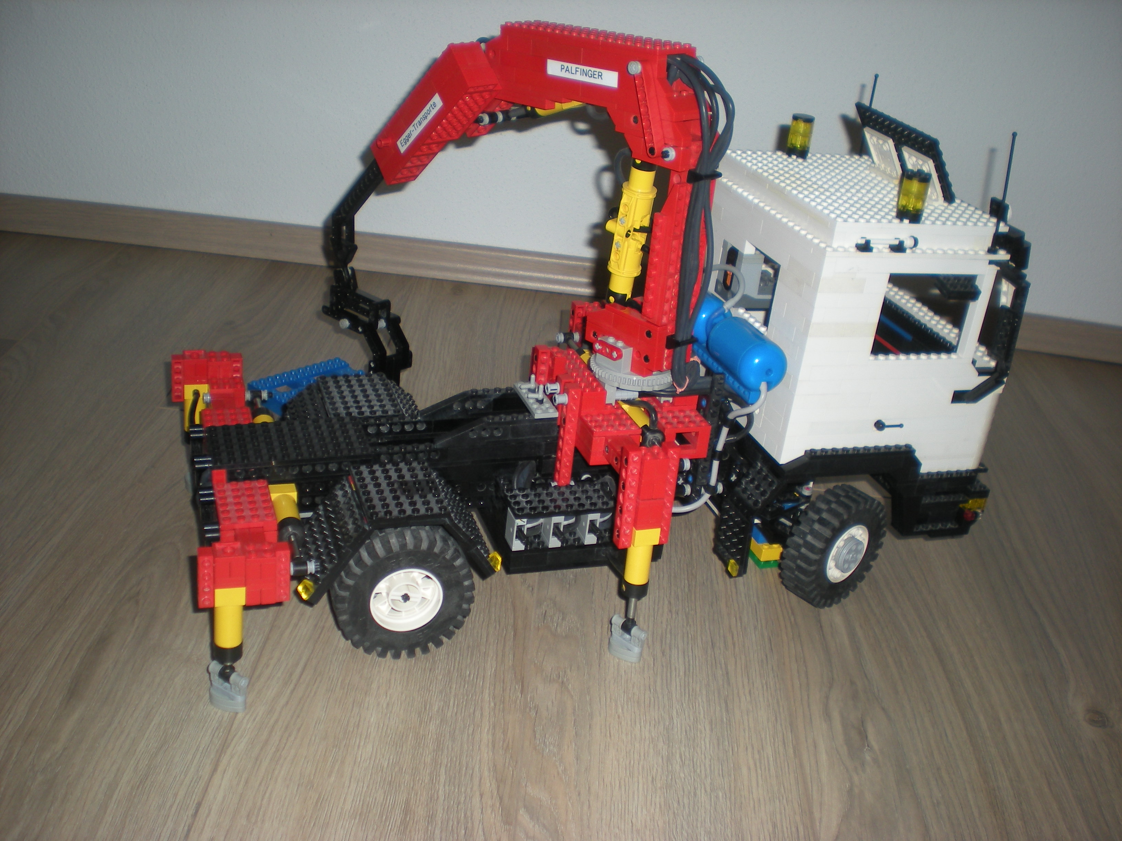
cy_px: 420
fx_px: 1232
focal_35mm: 38
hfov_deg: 49.0
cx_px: 561
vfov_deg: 37.7
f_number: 3.1
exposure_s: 1/60
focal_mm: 6.3
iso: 64
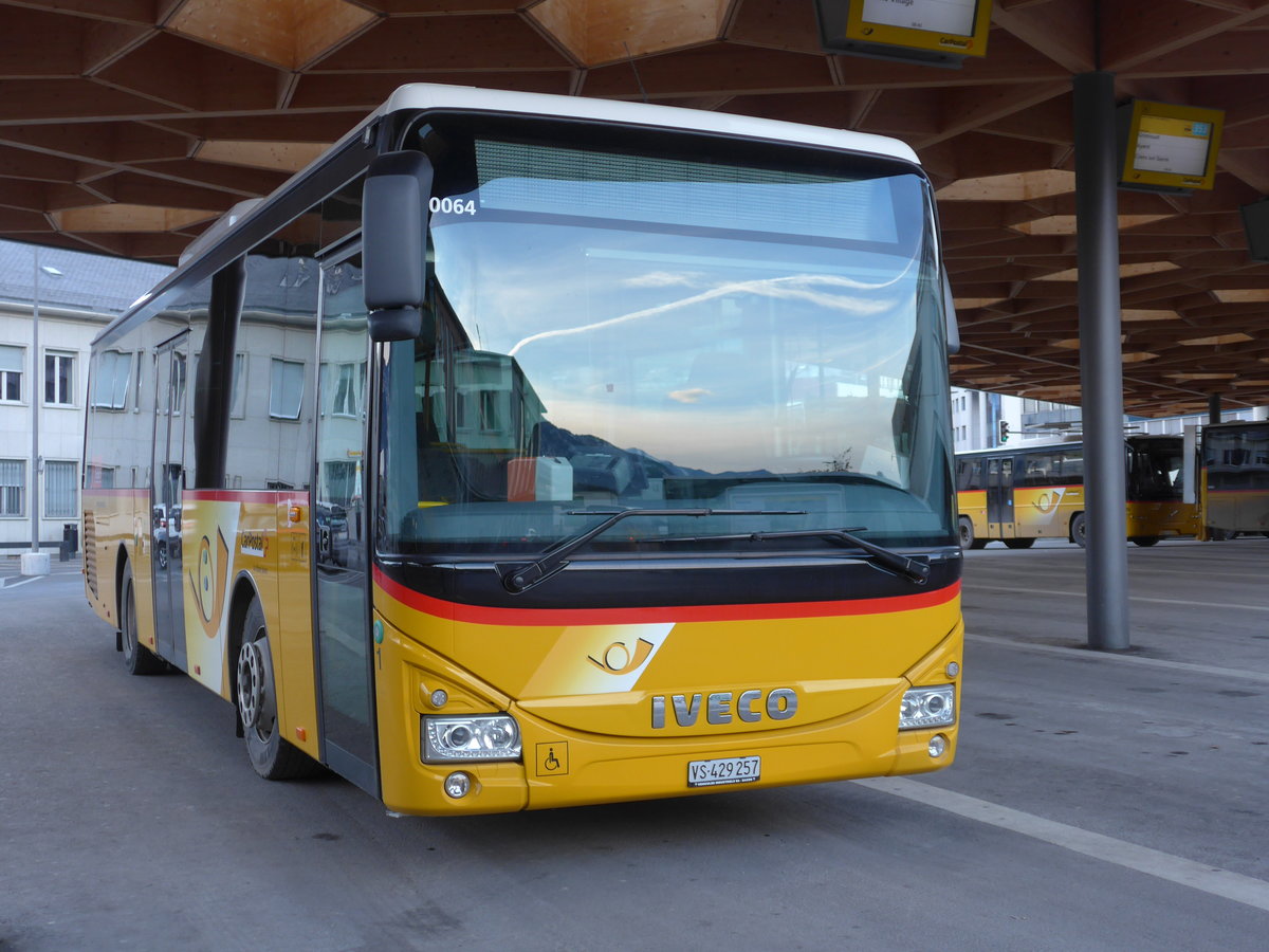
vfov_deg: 32.9
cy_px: 476
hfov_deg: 42.9
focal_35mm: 44
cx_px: 634
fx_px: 1613
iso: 125
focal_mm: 9
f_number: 2.8
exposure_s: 1/60
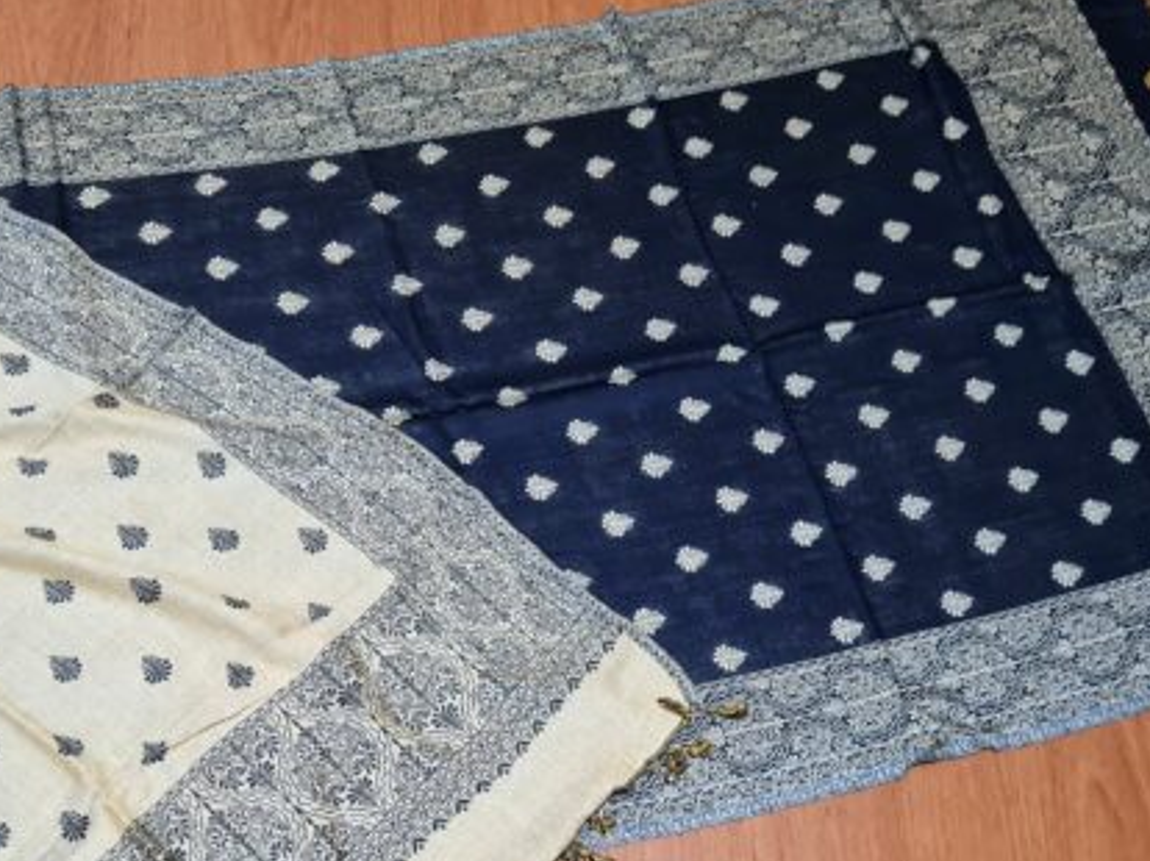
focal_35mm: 44
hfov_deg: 42.2
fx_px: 1461
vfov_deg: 32.2
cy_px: 657
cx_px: 353
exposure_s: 1/30
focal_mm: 5.4
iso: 500
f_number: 1.8
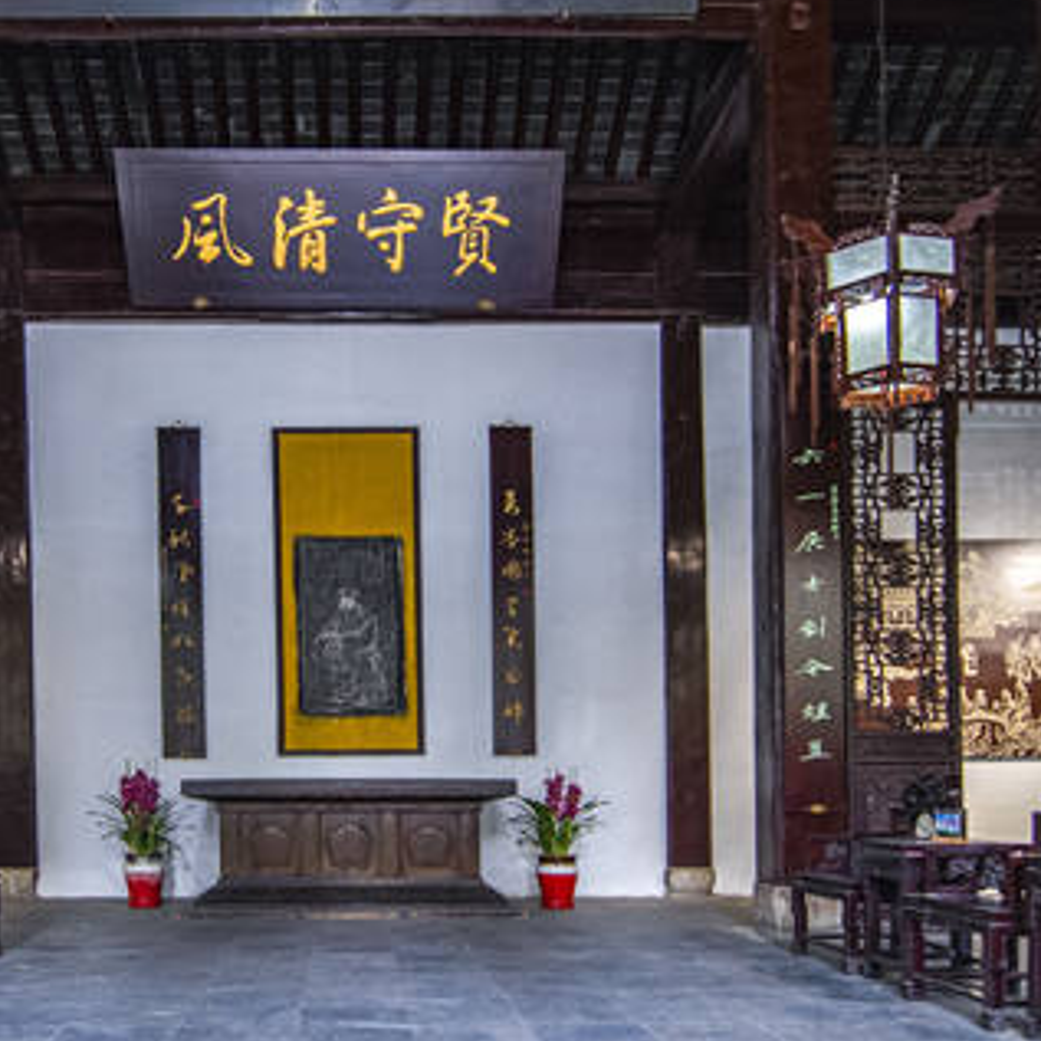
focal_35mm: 30
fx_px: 1021
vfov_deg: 53.0
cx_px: 312
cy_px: 350
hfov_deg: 52.5
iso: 800
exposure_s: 1/60
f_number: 3.5
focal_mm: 14
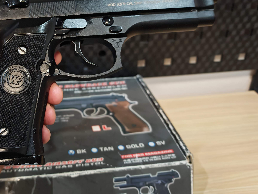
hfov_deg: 43.9
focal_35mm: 41
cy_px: 58
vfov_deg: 34.7
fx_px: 306
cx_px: 56
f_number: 2
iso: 400
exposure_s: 1/50
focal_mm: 6.83
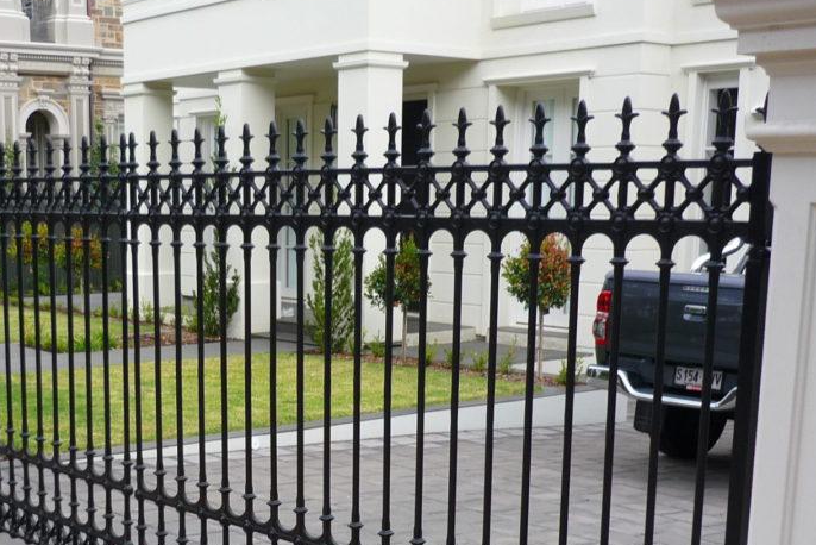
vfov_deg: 24.5
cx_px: 238
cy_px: 464
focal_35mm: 54
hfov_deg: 36.3
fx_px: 1224
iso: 100
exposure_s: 1/250
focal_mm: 5.5
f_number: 2.8
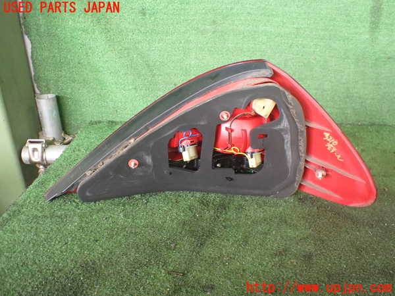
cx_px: 198
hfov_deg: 60.0
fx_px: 342
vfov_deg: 46.8
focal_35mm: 30
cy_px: 148
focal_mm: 5.4
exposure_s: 1/80
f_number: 2.3
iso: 800
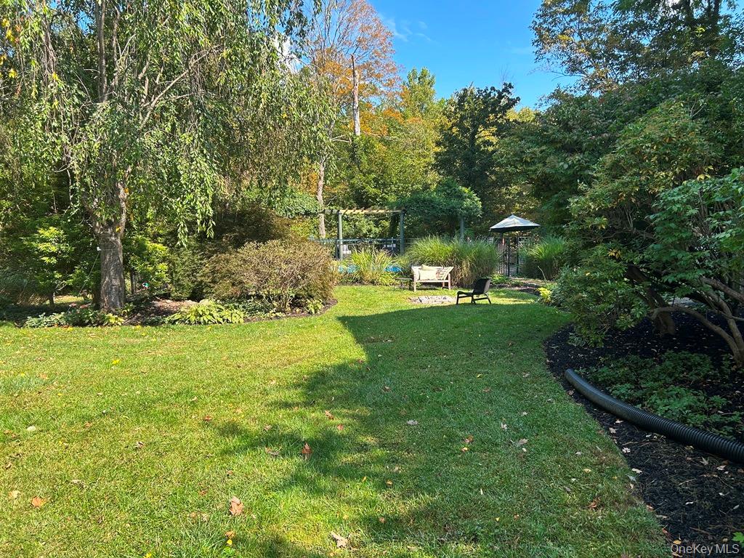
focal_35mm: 26
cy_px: 279
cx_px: 372
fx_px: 559
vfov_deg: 53.1
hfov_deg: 67.3
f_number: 1.5
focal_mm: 5.7
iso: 50
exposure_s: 1/1000
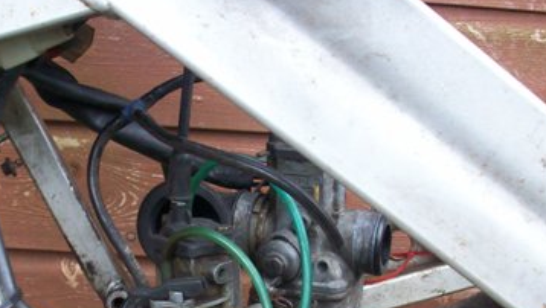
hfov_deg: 29.3
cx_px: 249
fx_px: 1043
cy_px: 276
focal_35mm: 72
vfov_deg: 16.6
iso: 128
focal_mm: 6.2
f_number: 2.8
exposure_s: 1/64
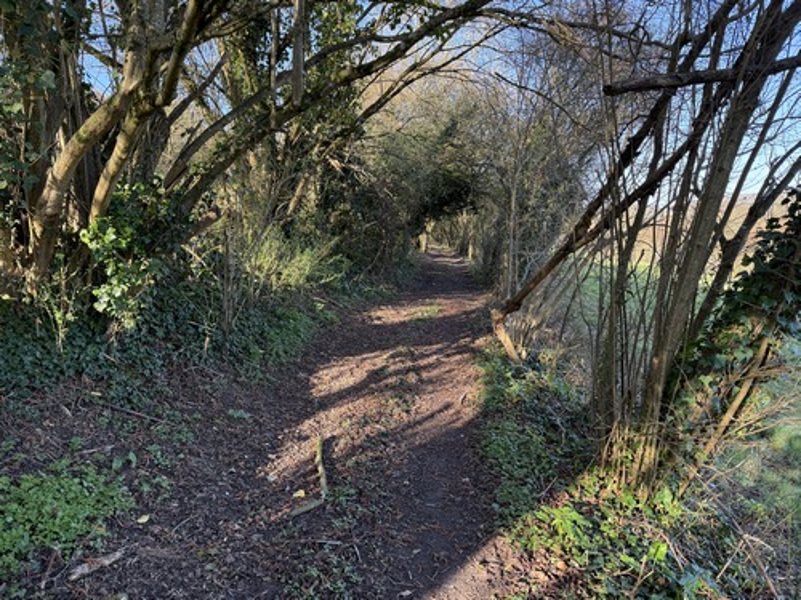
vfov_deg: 56.8
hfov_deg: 71.6
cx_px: 400
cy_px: 300
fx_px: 555
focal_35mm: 24
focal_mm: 6.76
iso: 100
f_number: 1.78
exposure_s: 1/355
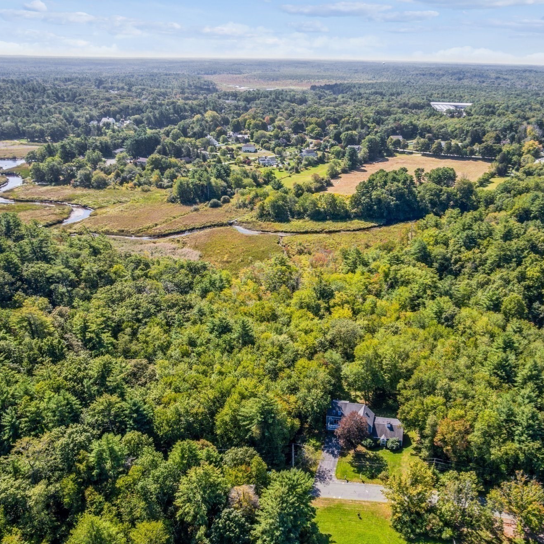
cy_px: 268
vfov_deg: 55.6
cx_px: 350
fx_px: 516
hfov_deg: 54.8
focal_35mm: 29
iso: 100
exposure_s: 1/1250
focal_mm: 8.38
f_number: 2.8
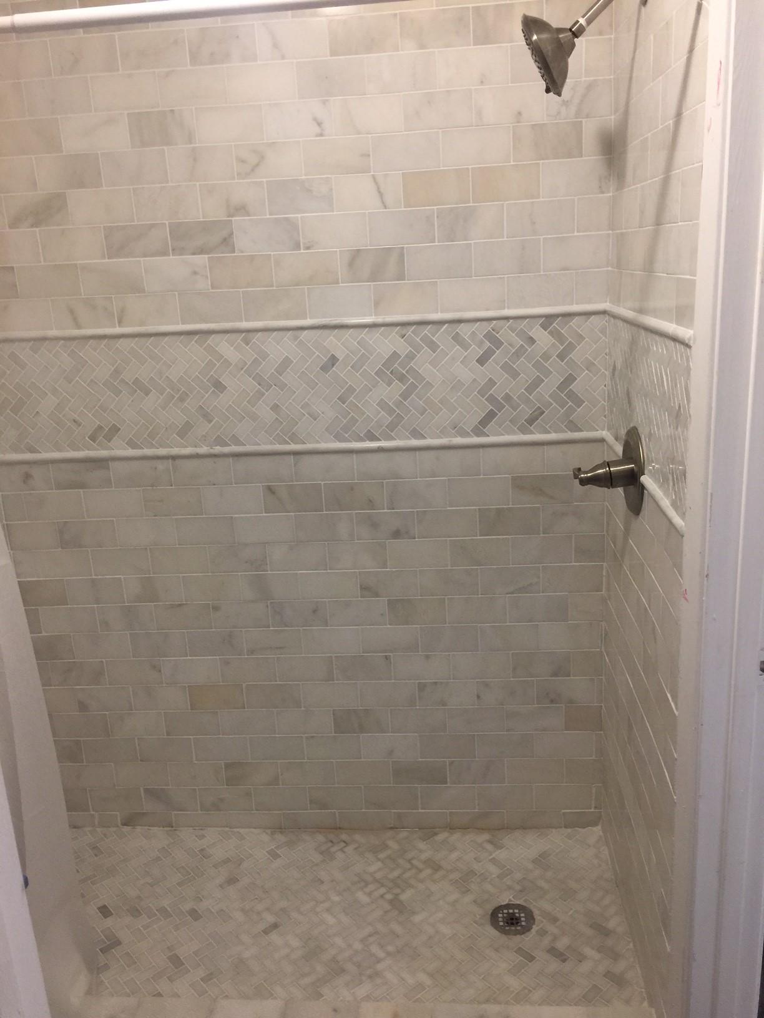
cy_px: 509
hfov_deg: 48.2
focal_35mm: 29
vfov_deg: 61.7
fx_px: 853
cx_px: 382
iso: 64
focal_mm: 4.15
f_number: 2.2
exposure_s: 1/15
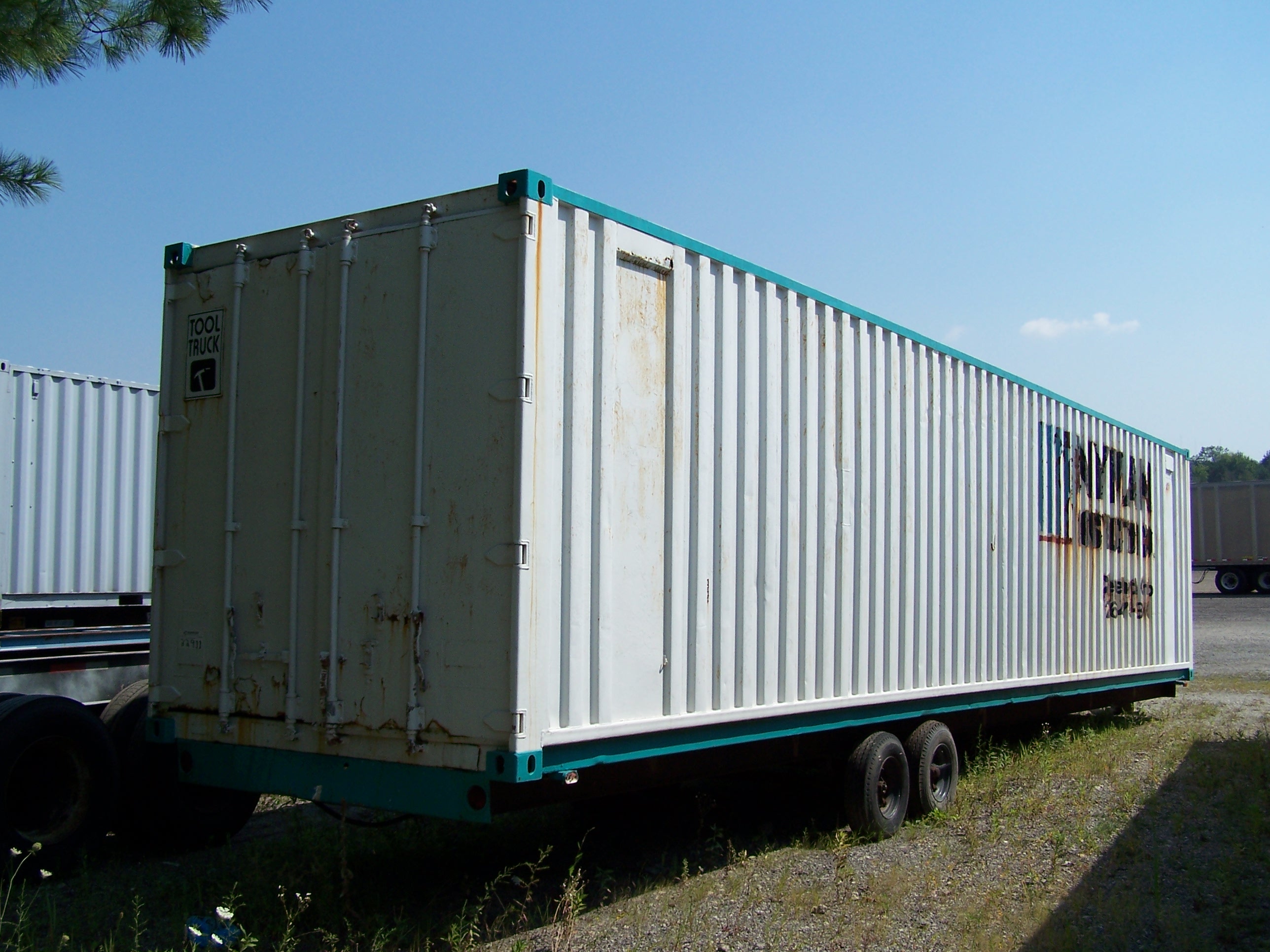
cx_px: 635
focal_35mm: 38
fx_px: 1394
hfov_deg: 49.0
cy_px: 476
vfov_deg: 37.7
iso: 80
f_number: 4
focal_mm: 6.3
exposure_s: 1/1000
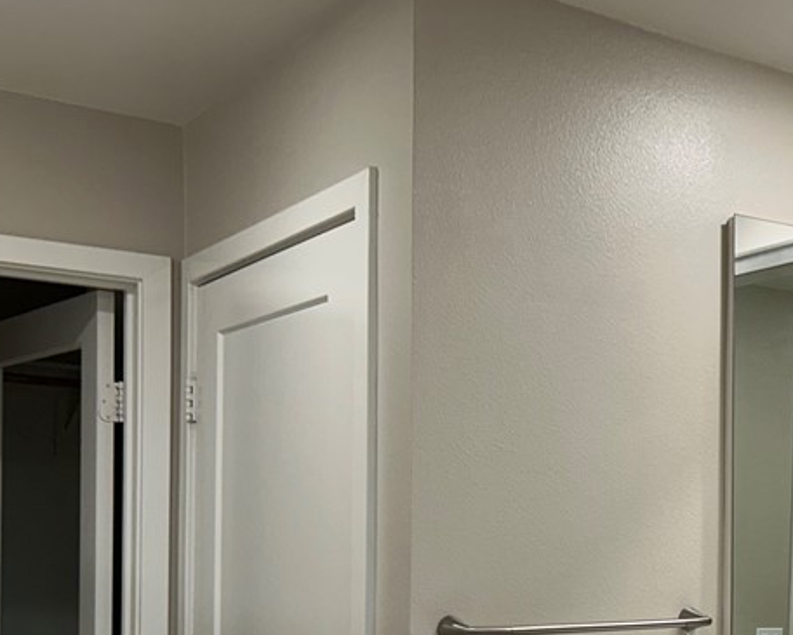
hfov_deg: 30.1
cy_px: 536
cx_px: 838
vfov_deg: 26.1
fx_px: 1338
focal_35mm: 57
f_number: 1.5
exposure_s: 1/120
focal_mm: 5.7
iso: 64
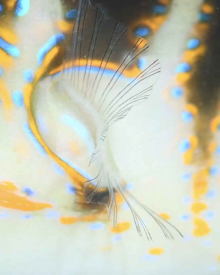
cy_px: 116
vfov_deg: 16.2
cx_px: 110
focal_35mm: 119
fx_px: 969
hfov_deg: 13.0
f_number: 9
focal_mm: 105
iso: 250
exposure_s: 1/200
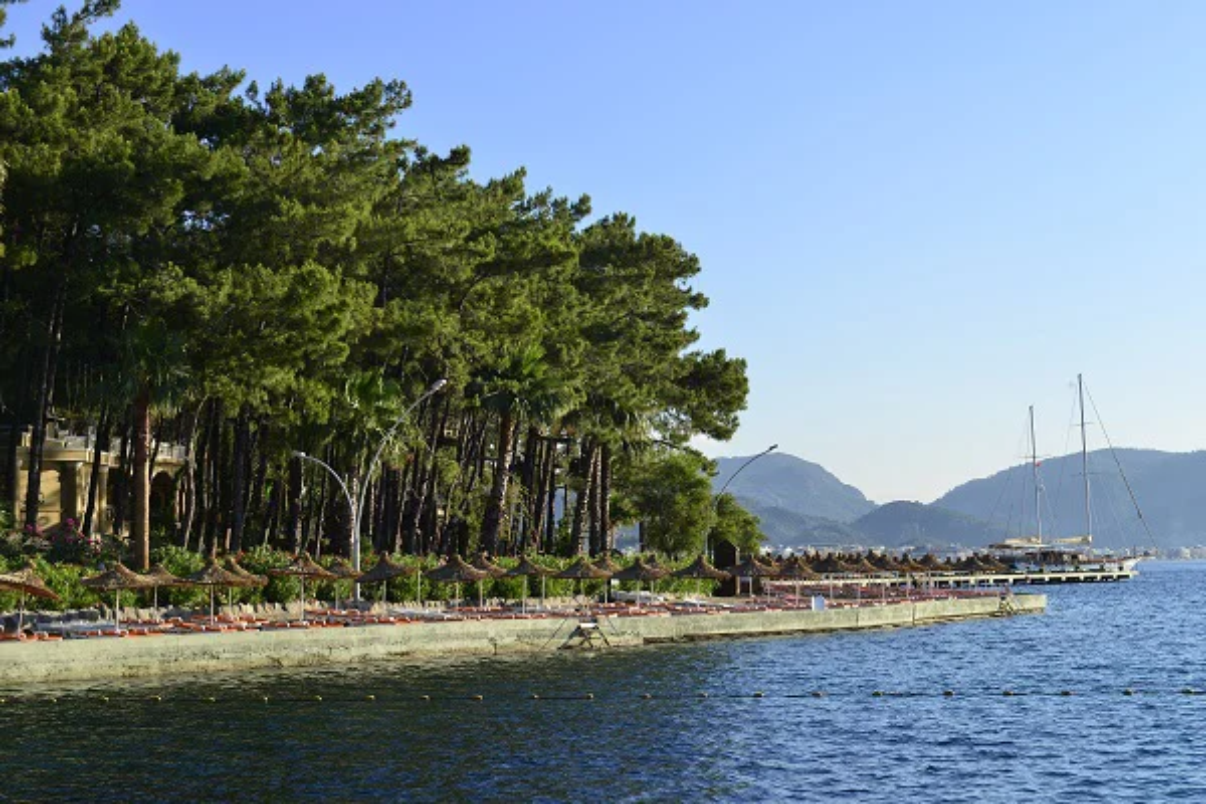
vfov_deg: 22.6
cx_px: 603
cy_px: 402
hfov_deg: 33.4
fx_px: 2010
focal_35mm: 60
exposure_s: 1/60
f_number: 11
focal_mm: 60
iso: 100
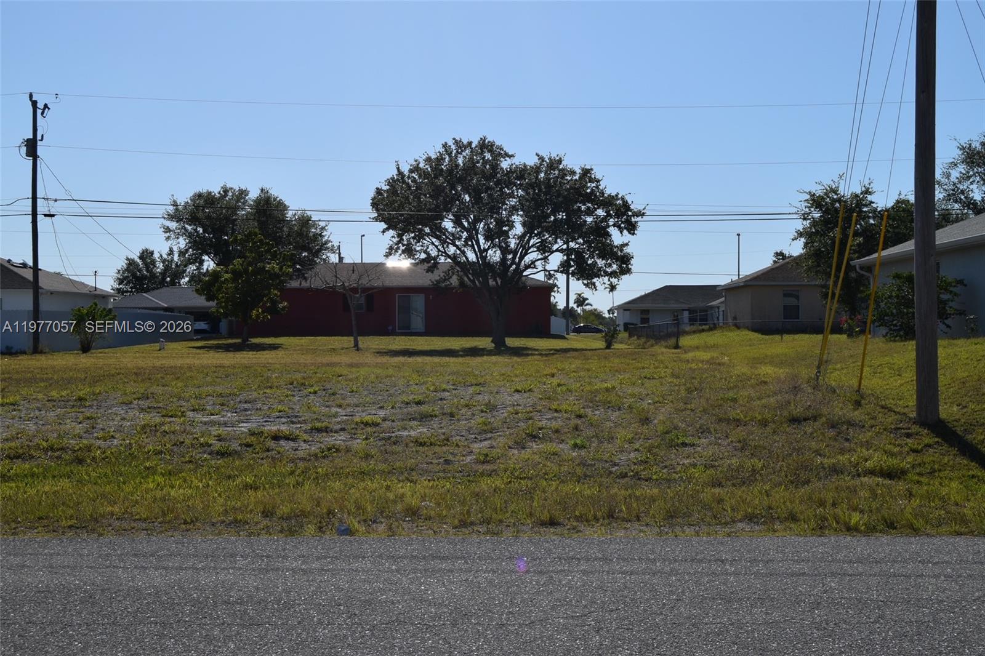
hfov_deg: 41.1
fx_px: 1313
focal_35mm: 48
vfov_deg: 28.1
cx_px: 492
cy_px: 328
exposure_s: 1/640
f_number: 13
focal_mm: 32
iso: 200
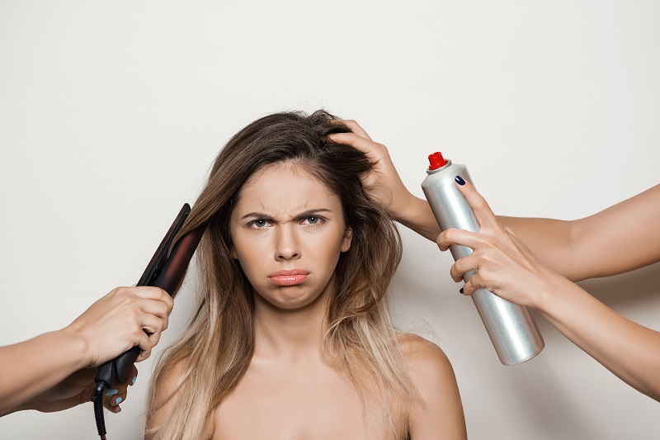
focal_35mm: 105
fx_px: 1924
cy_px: 220
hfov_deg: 19.5
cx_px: 330
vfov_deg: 13.0
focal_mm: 105
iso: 200
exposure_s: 1/160
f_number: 6.3
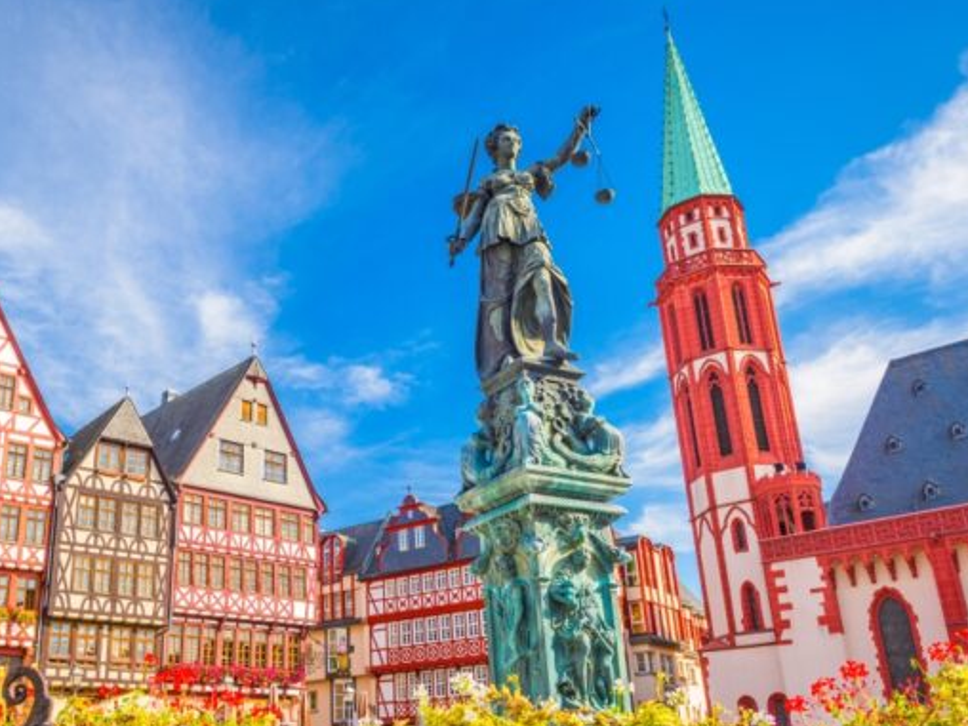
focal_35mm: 32
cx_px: 358
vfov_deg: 43.7
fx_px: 895
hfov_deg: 56.1
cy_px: 463
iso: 100
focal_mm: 22
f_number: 8
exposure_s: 1/80
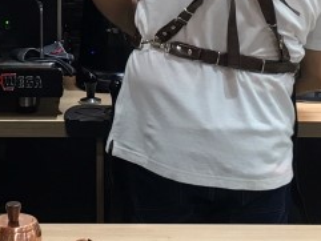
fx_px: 1141
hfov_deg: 16.0
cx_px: 93
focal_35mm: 123
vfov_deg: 11.5
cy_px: -137
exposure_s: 1/17
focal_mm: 4.15
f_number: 2.2
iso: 32
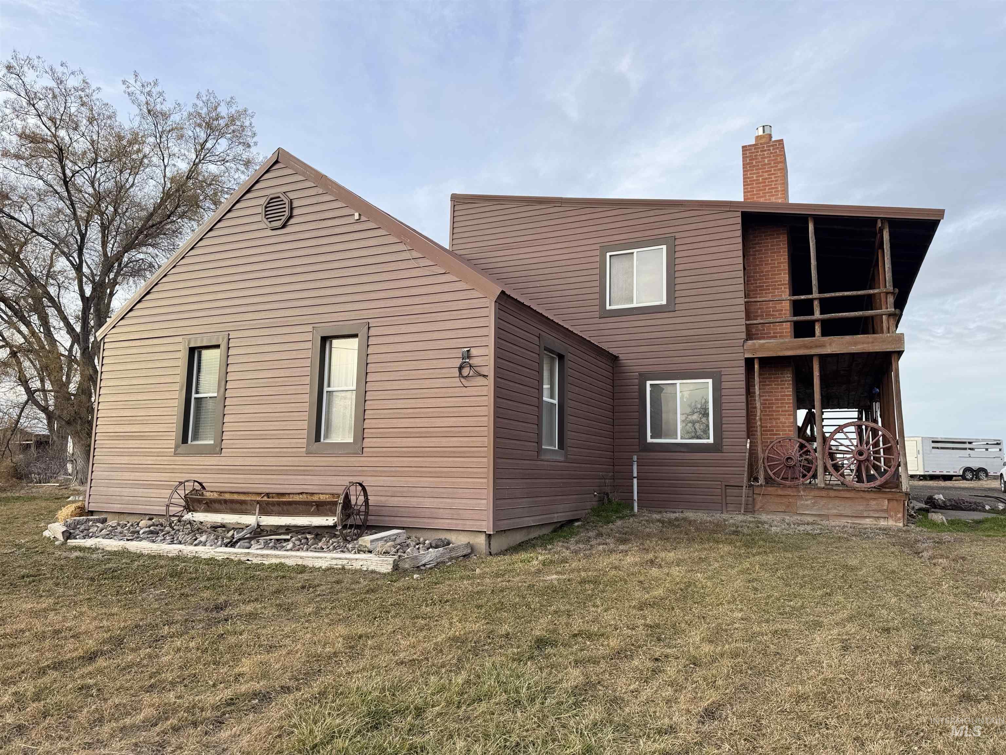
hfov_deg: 71.6
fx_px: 697
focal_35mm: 24
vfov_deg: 56.8
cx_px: 503
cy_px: 378
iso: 80
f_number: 1.78
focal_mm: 6.76
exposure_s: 1/888
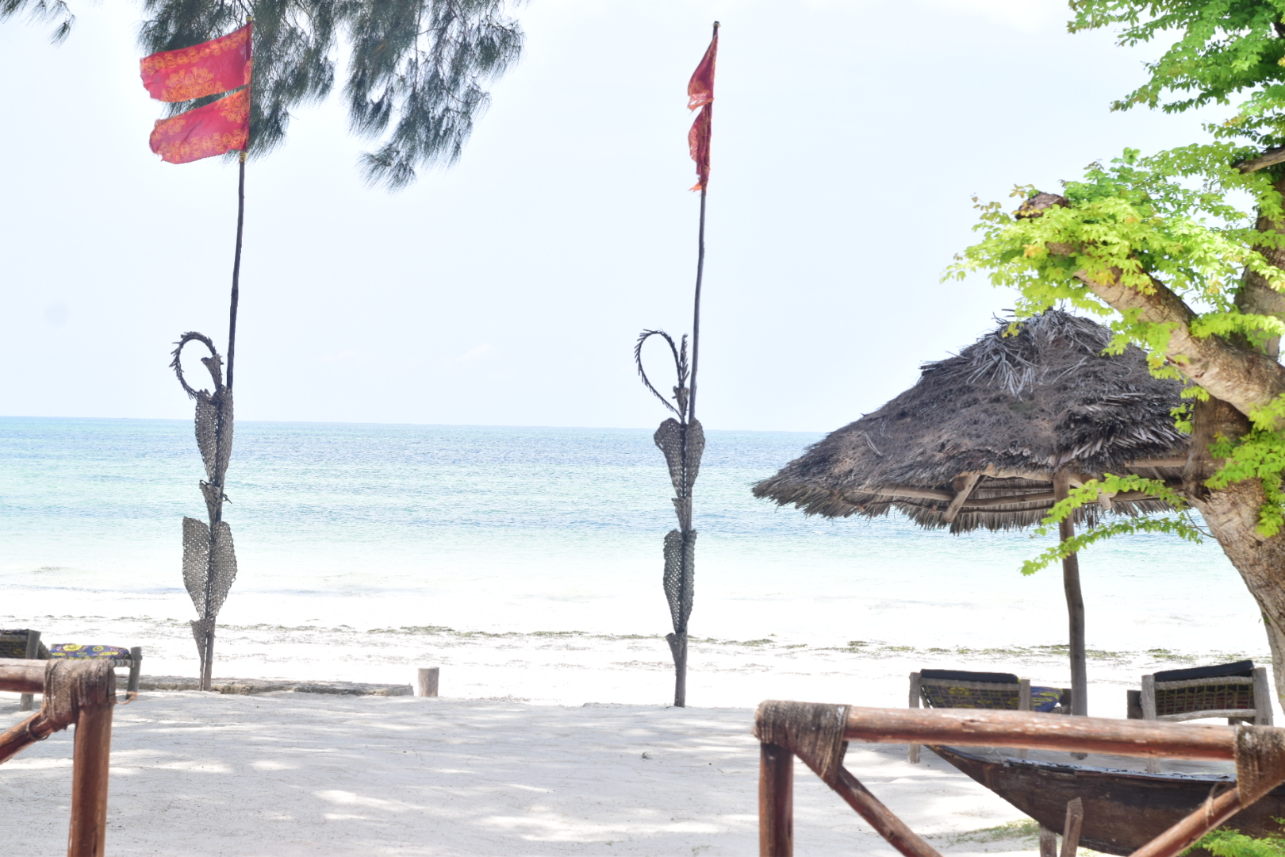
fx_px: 2677
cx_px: 642
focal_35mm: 75
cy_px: 428
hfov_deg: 27.0
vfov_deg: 18.2
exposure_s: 1/200
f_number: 8
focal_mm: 50
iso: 200
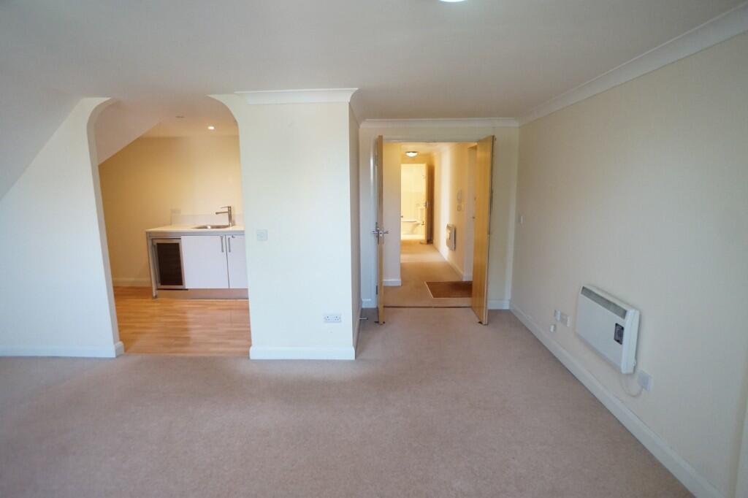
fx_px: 498
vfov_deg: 53.1
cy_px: 249
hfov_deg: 73.8
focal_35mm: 24
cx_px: 374
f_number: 3.2
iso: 1600
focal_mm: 16
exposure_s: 1/160
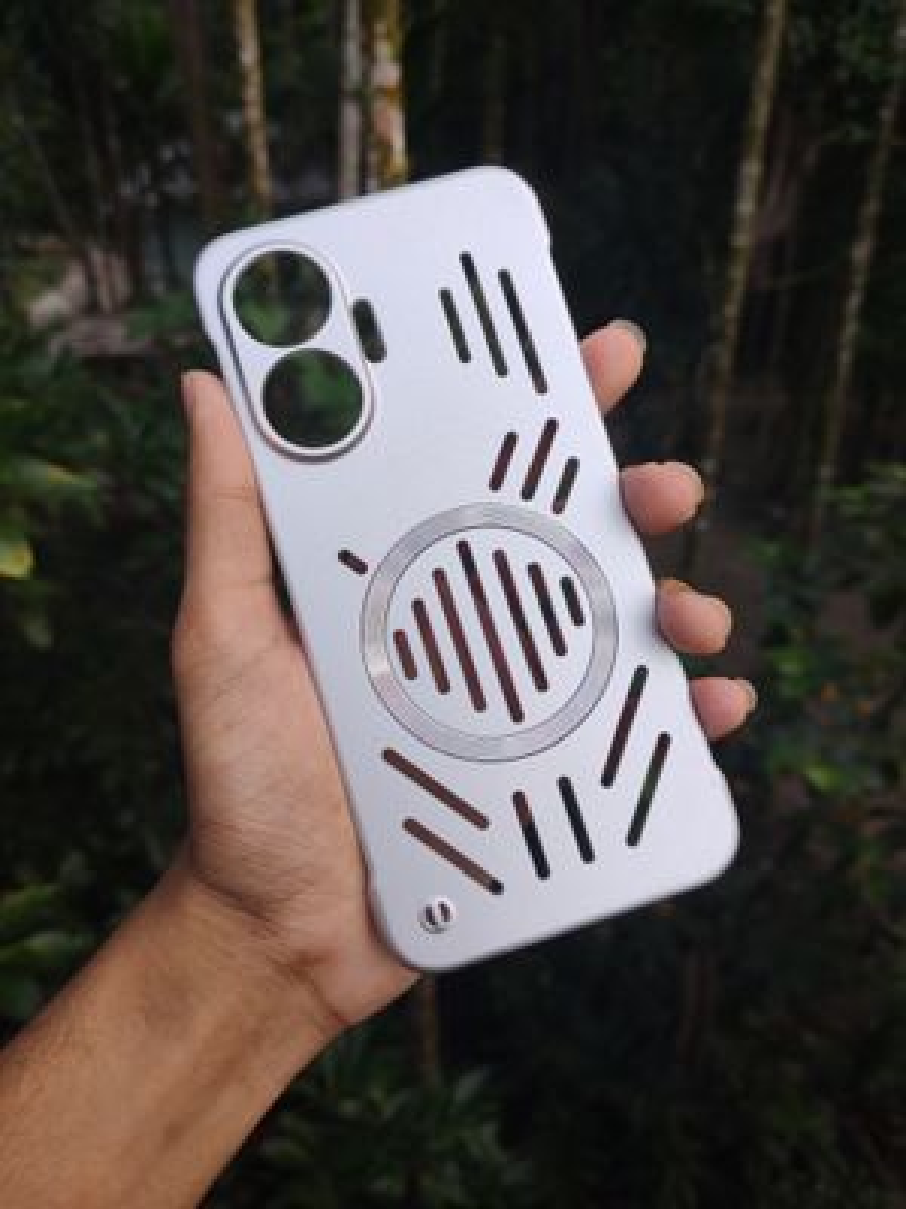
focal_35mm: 27
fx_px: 942
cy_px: 604
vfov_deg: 65.3
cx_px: 453
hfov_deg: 51.4
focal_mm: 5.52
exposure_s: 1/130
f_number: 1.95
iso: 50
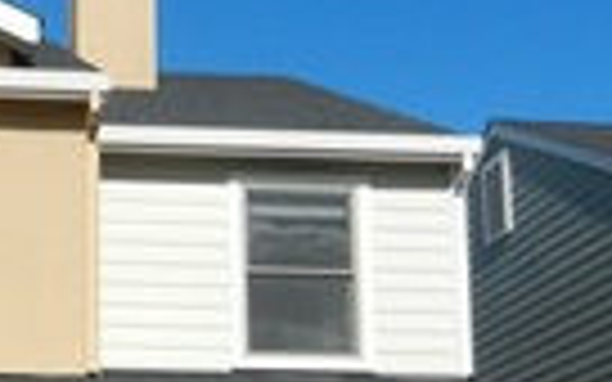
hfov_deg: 22.5
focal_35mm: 89
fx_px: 1484
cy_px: 418
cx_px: 22
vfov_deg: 14.4
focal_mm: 5.9
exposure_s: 1/1000
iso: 400
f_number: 7.6
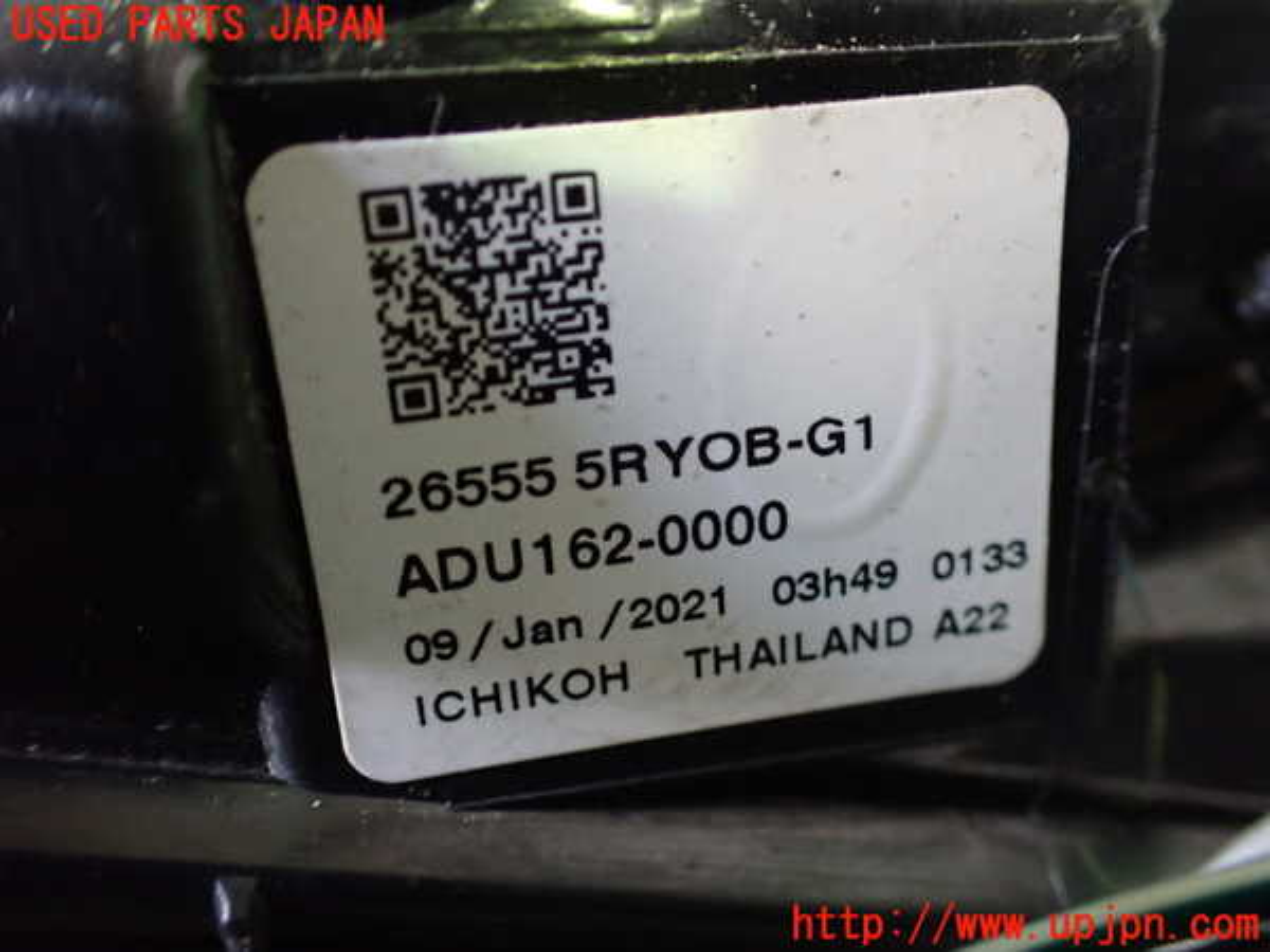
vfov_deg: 46.8
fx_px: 1101
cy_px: 476
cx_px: 635
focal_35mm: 30
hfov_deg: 60.0
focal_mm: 5.4
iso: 1000
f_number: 2.3
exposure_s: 1/30
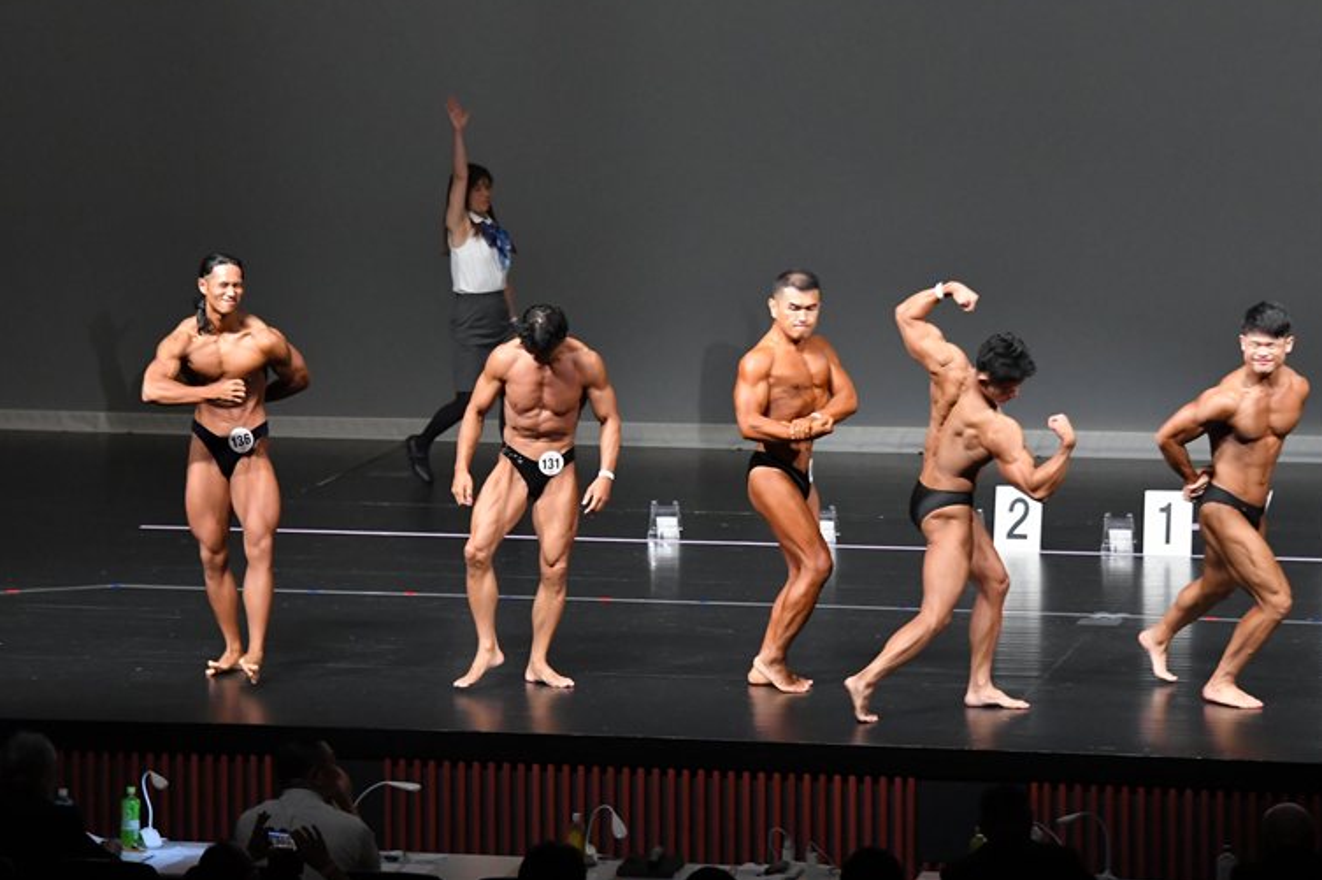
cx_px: 650
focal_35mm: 173
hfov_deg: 11.9
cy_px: 430
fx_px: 6349
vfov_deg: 7.9
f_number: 5.6
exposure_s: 1/400
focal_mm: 112
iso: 5000
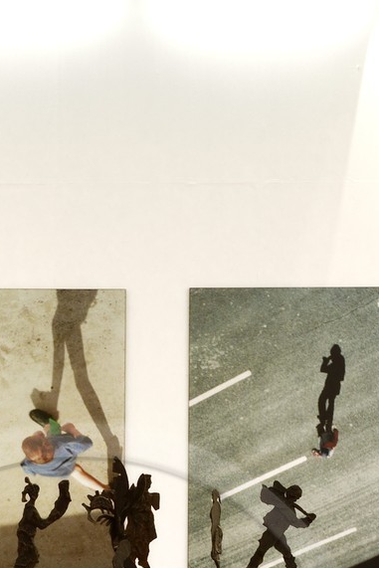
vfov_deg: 15.5
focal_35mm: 126
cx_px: 78
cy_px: 733
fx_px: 1988
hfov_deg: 10.9
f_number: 5
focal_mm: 45
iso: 1600
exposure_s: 1/60
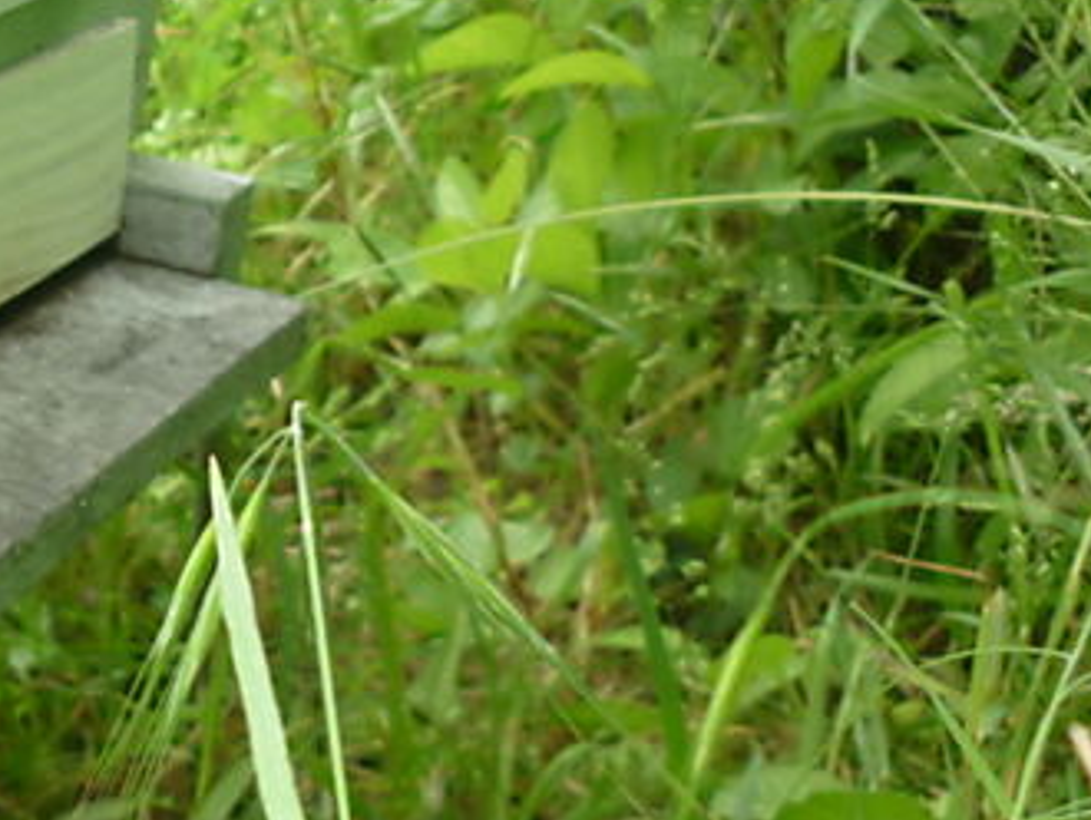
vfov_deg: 18.4
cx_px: -139
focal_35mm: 80
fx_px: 2523
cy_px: 255
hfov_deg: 22.8
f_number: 2.8
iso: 80
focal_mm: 5.5
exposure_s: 1/125
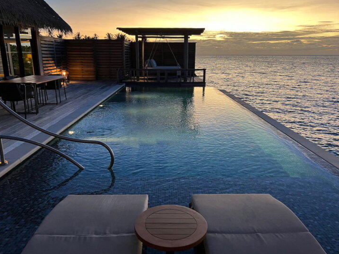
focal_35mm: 28
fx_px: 274
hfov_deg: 63.4
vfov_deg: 49.8
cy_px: 128
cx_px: 170
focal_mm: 5.7
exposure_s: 1/50
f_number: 1.5
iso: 100
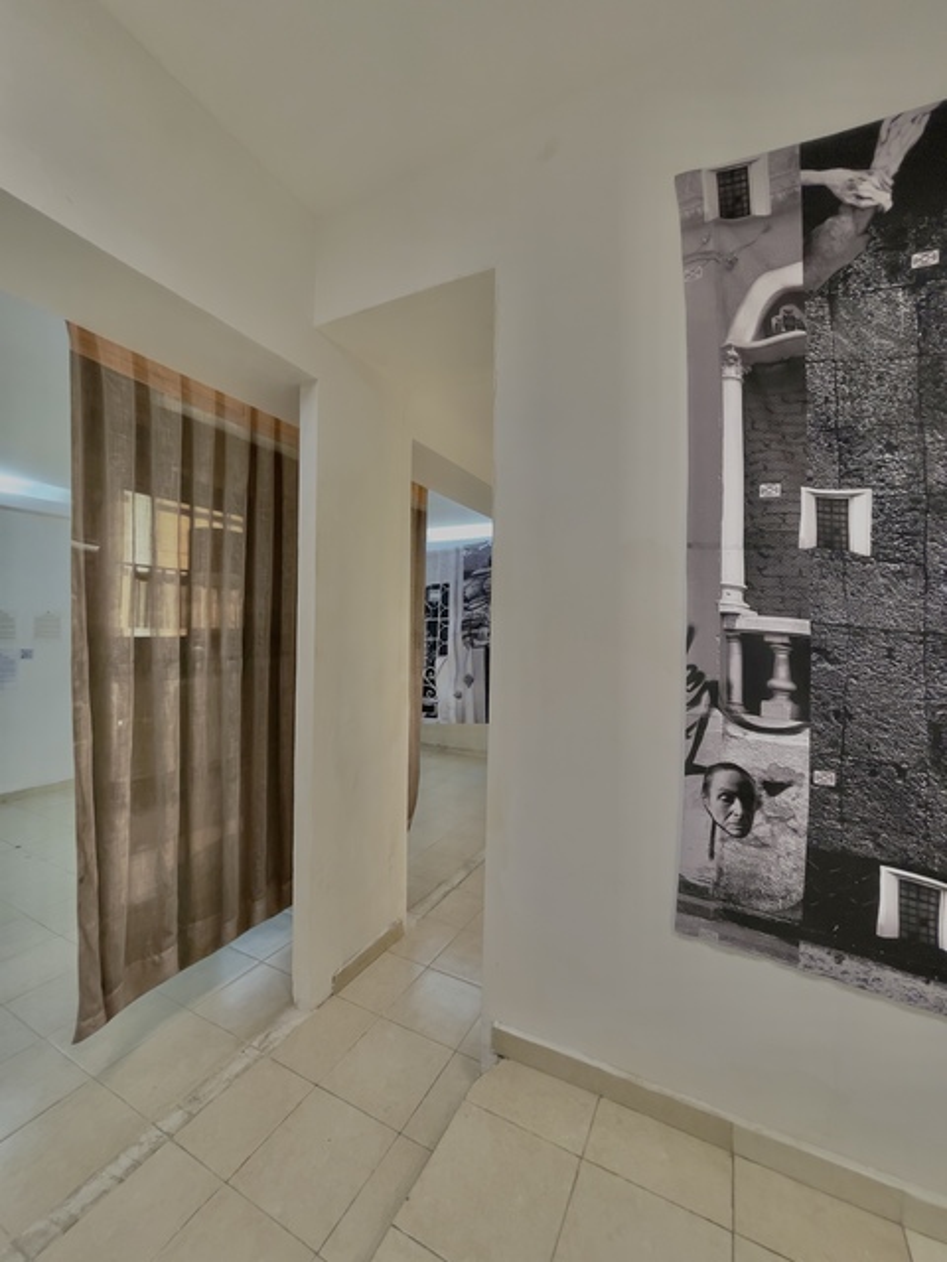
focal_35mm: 13
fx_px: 474
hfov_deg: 89.9
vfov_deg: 106.2
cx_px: 474
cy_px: 631
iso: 400
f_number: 2.4
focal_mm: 1.54
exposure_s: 1/60
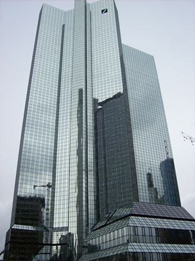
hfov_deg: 39.6
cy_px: 130
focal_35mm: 36
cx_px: 98
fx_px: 271
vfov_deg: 51.4
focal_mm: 6
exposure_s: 1/440
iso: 80
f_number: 4.8
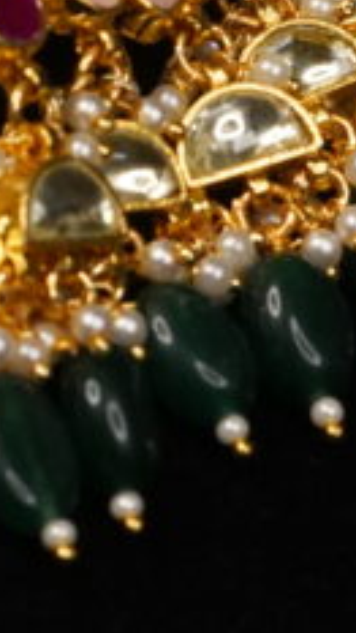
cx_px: -755
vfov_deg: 7.9
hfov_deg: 4.3
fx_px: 4533
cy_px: -41
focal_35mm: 270
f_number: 9
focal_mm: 50
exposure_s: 1/200
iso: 4000
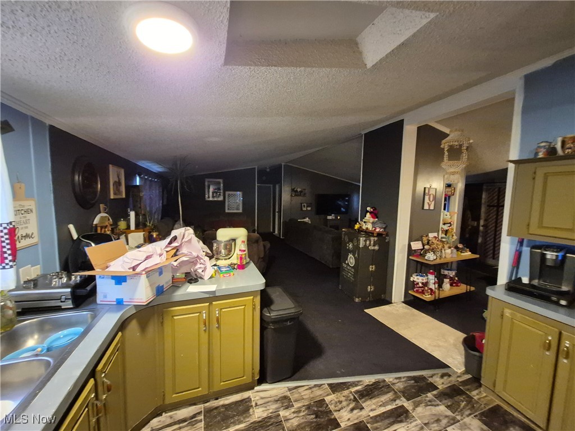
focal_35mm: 13
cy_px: 216
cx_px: 288
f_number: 2.2
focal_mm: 1.74
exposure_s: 1/40
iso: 1600
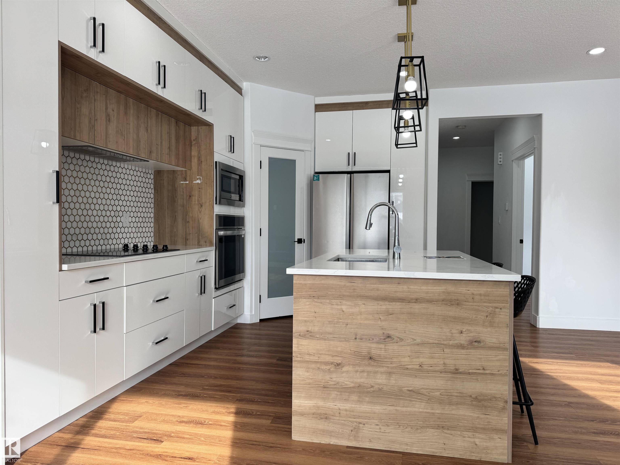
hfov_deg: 71.6
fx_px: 430
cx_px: 310
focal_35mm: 24
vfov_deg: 56.8
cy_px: 232
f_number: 1.78
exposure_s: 1/394
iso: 80
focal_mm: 6.76
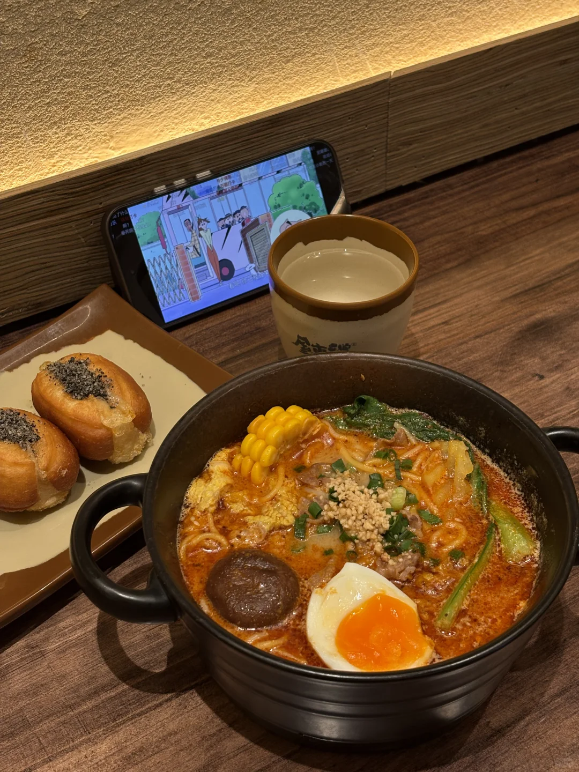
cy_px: 386
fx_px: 1160
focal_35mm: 52
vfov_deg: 36.8
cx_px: 290
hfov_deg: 28.0
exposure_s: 1/100
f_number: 1.6
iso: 80
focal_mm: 5.96
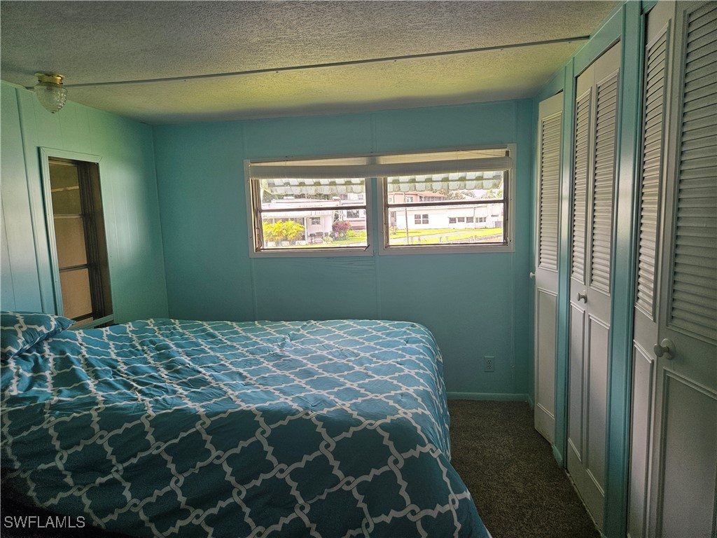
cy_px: 269
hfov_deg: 73.9
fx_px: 476
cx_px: 358
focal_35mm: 23
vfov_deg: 58.9
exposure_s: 1/180
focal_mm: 5.4
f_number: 1.8
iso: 64
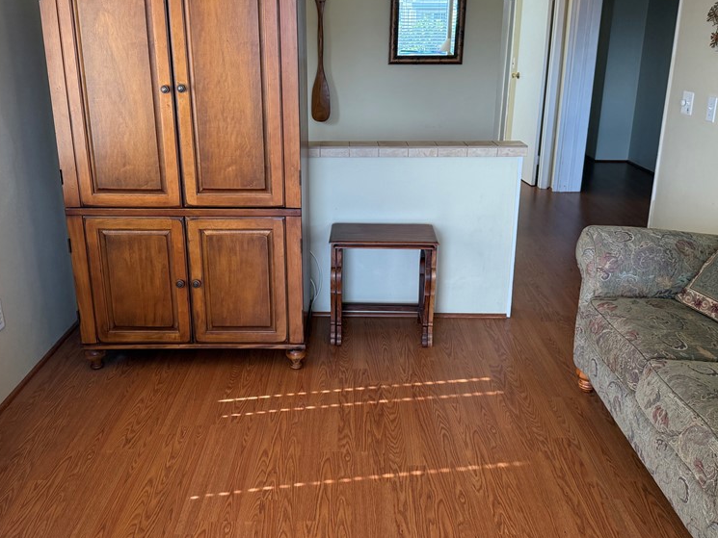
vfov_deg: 42.9
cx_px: 332
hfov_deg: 55.3
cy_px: 242
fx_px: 685
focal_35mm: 33
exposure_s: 1/230
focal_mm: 6.76
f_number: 1.78
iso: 200
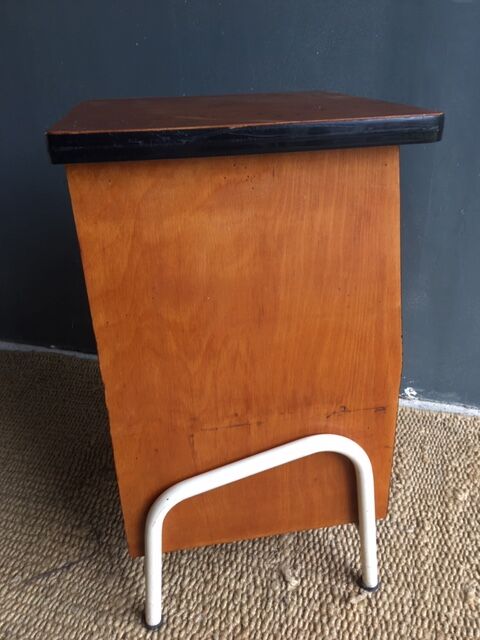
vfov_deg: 61.7
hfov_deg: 48.2
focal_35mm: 29
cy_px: 320
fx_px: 536
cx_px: 240
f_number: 2.2
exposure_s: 1/50
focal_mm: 4.15
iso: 25
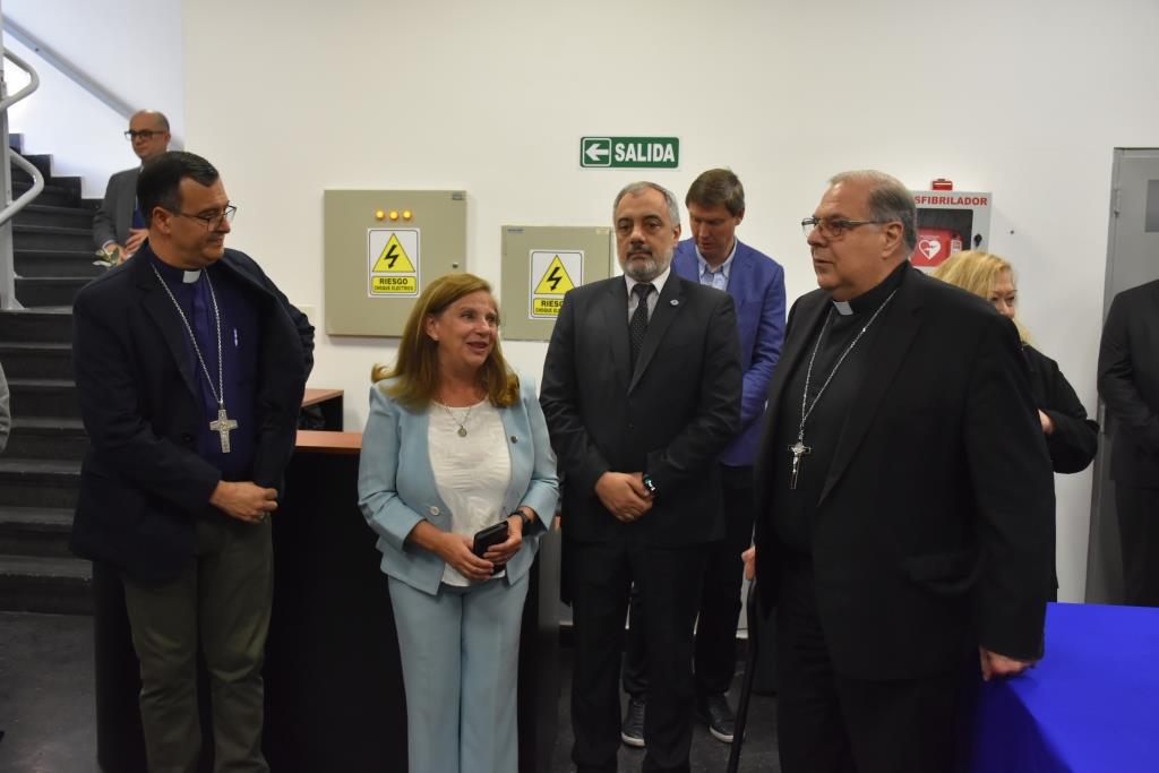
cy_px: 386
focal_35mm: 34
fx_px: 1111
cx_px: 580
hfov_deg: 55.1
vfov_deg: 38.4
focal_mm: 23
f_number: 5
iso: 1600
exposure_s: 1/100
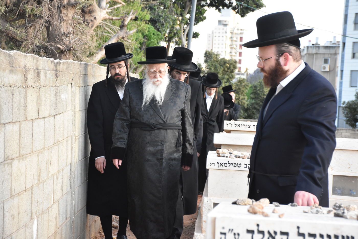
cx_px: 179
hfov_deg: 18.2
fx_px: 1119
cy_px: 120
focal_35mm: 112
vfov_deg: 12.2
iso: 1600
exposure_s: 1/200
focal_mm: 75
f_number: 9
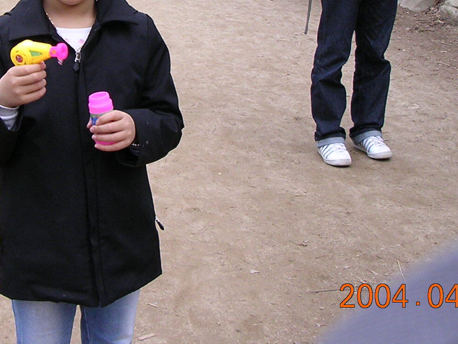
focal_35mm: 79
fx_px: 1045
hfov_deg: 24.3
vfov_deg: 18.3
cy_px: 13
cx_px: 86
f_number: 2.8
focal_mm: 5.8
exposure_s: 1/147
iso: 100
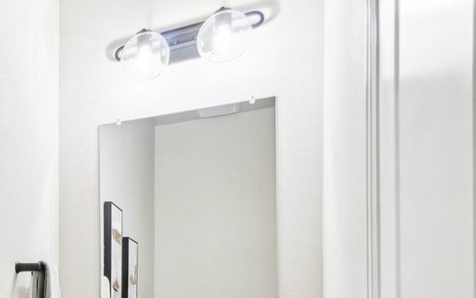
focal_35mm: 41
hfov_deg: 36.9
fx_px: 535
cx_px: -93
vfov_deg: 29.1
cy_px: 298
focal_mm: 11
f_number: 8
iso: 320
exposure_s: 1/10
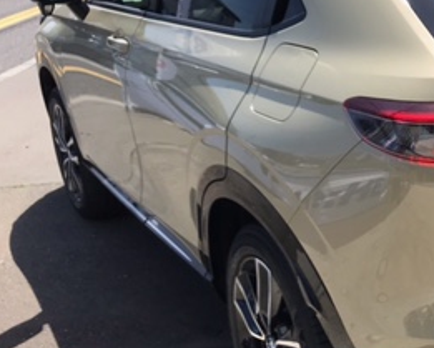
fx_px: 861
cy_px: 181
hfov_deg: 25.8
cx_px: 496
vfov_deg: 22.8
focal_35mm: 67
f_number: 1.8
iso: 20
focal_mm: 3.99
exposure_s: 1/1389
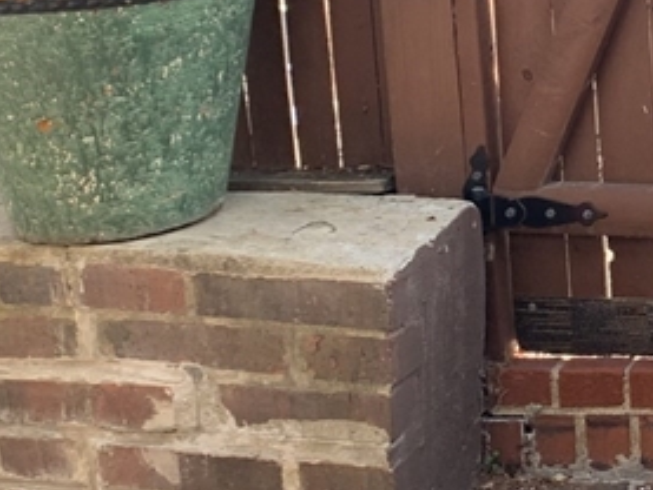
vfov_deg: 15.1
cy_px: -33
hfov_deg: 18.6
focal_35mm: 96
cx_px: 910
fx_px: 1812
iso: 25
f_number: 1.8
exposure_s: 1/134
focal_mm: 4.25
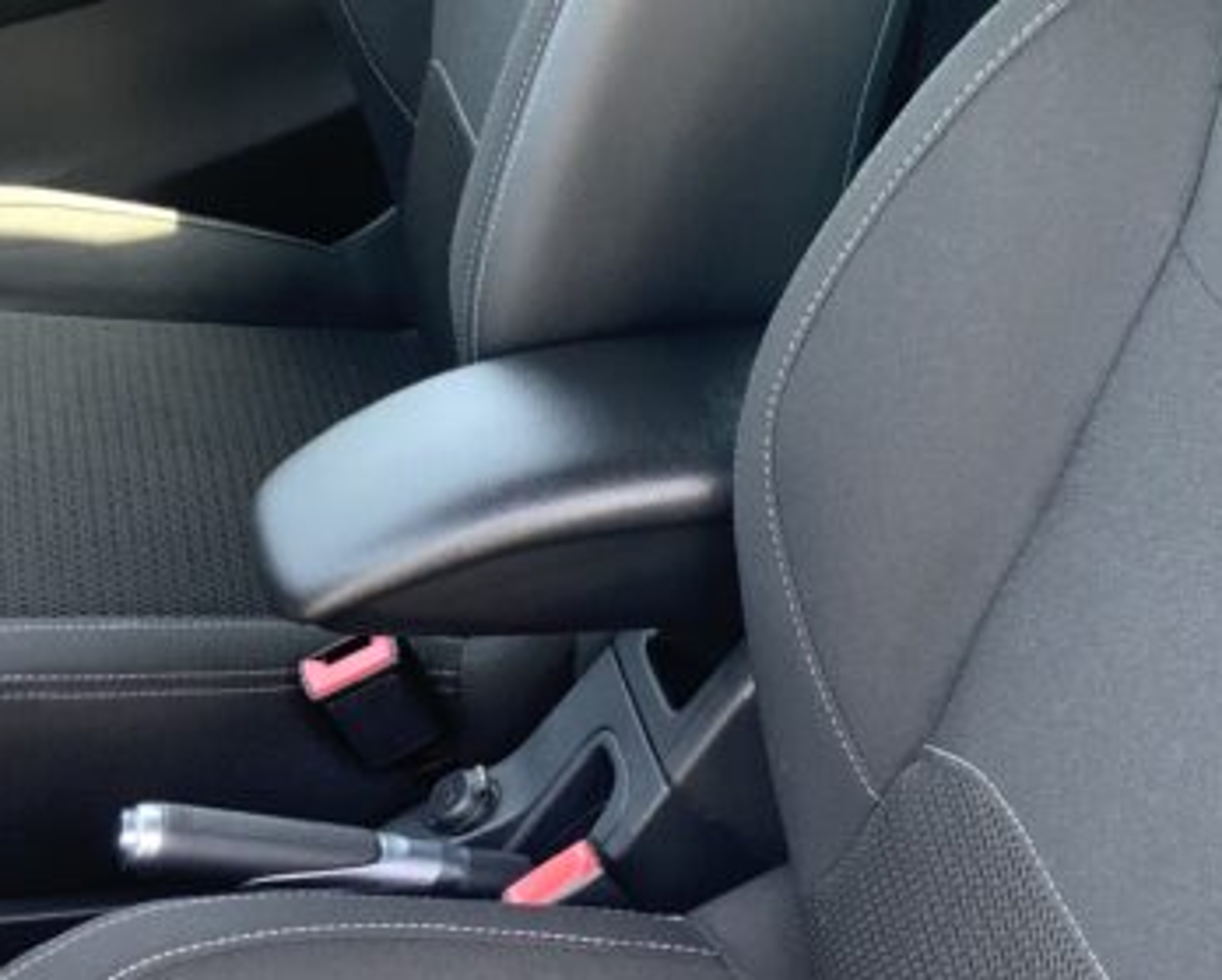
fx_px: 2353
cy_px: 548
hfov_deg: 28.9
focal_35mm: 65
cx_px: 811
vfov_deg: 23.5
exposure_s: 1/60
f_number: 1.8
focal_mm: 3
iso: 100
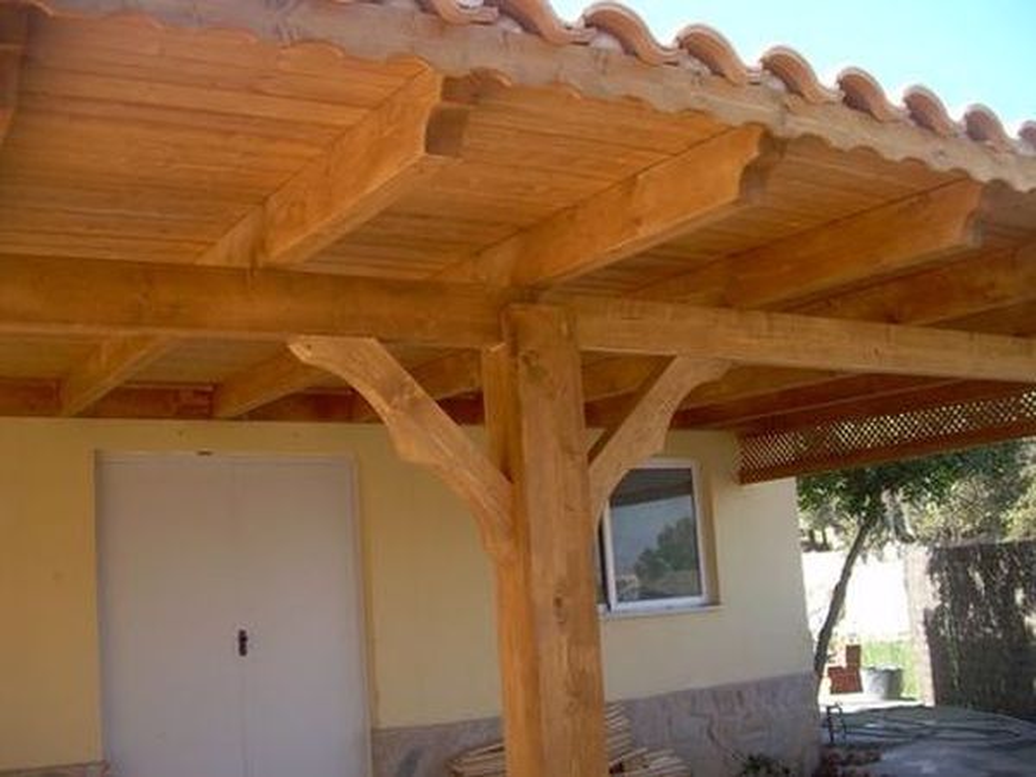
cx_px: 518
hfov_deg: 49.0
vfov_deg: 37.7
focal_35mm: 38
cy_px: 388
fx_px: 1137
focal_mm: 6.3
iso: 50
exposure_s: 1/210
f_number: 2.8
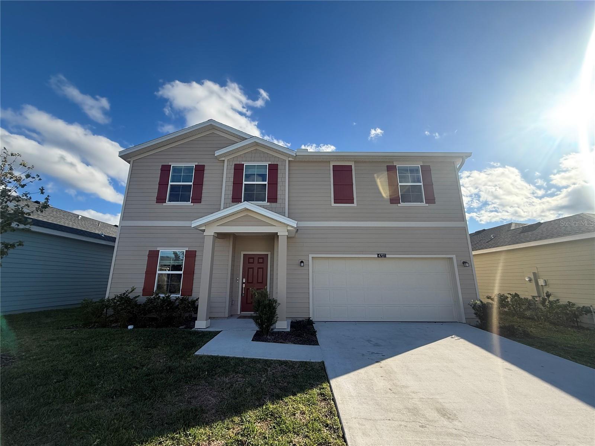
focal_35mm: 14
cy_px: 223
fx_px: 241
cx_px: 298
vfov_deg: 85.7
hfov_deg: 102.1
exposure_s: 1/970
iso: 50
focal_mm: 2.22
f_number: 2.2
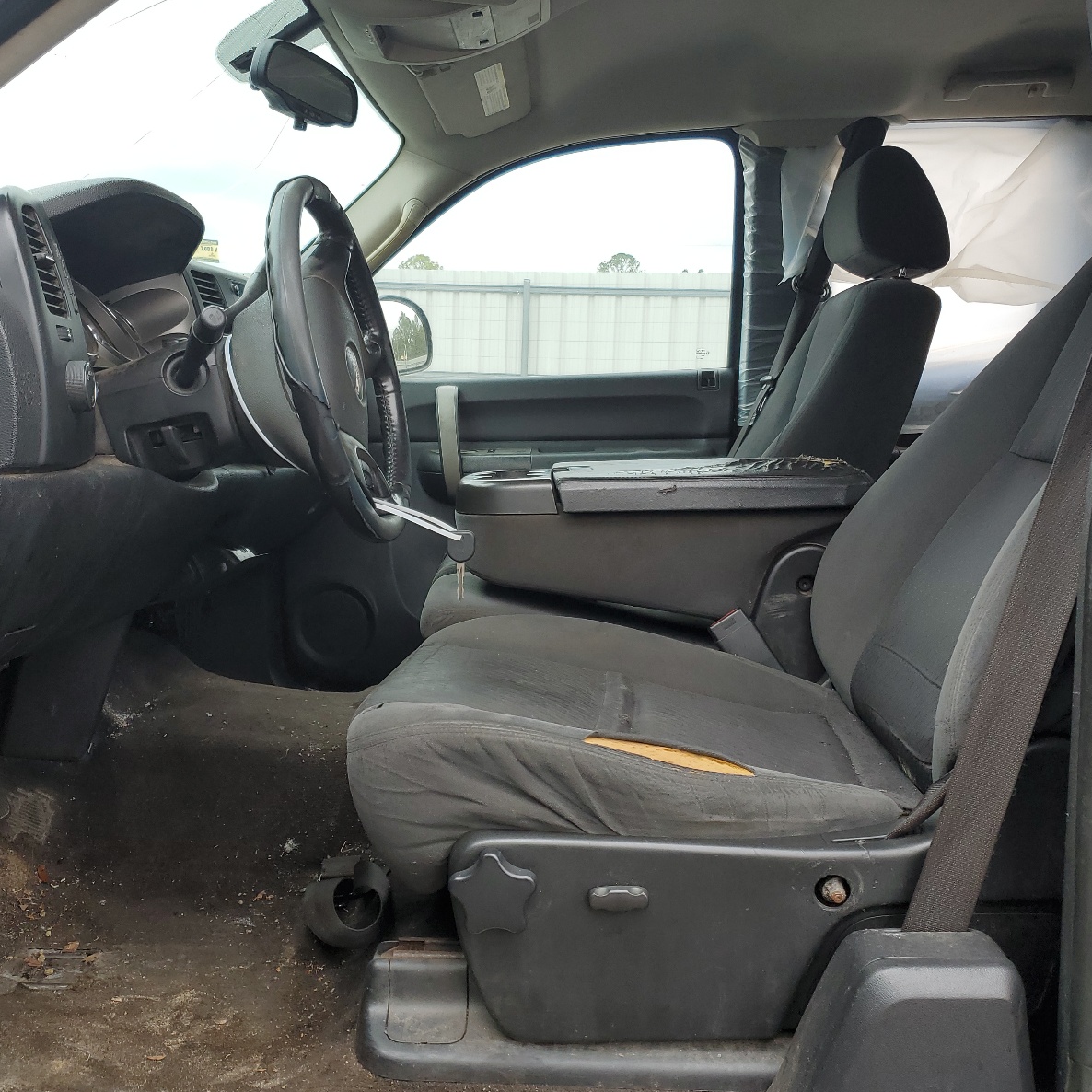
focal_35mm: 31
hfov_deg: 52.4
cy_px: 551
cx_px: 471
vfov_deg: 52.5
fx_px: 1106
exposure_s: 1/263
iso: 50
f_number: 1.5
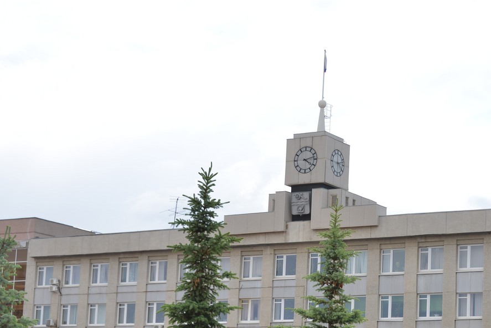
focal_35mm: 93
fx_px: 1269
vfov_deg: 14.6
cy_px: 257
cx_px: 327
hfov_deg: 21.8
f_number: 5.6
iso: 200
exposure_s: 1/750
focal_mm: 55
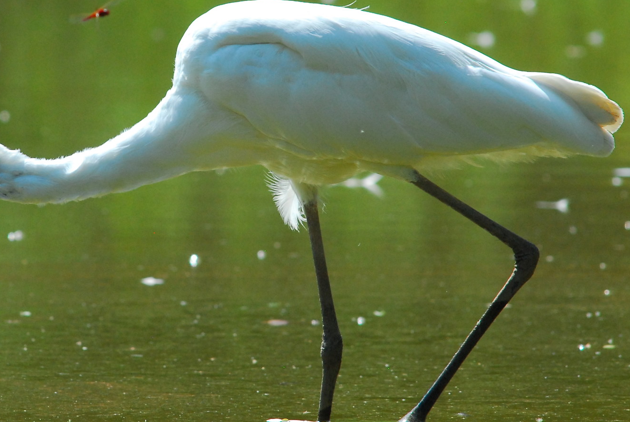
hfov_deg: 1.9
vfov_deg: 1.3
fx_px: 18973
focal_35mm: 1083
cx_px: 130
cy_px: 122
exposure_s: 1/640
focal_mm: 400
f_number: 8
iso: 640
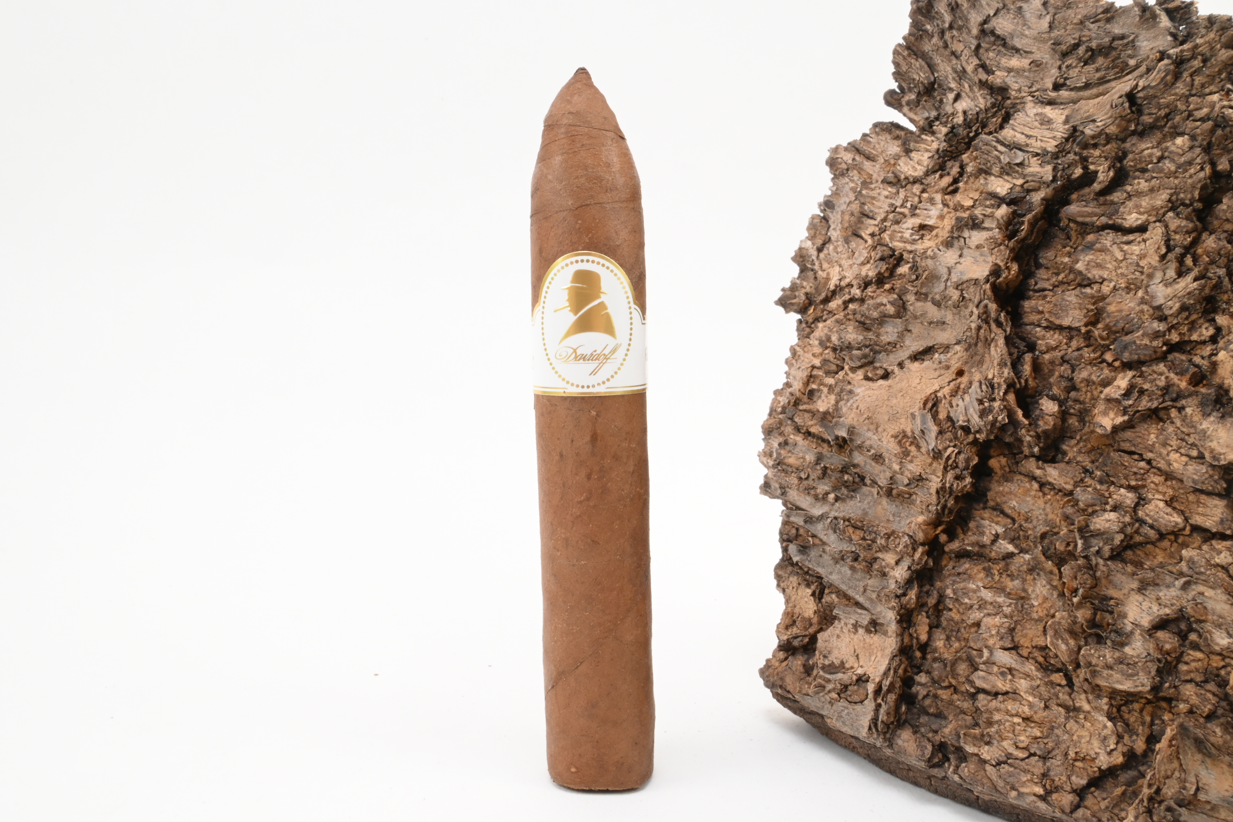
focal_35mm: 36
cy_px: 411
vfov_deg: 36.9
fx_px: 1233
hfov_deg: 53.1
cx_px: 616
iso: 640
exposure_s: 1/15
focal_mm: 24
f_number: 22
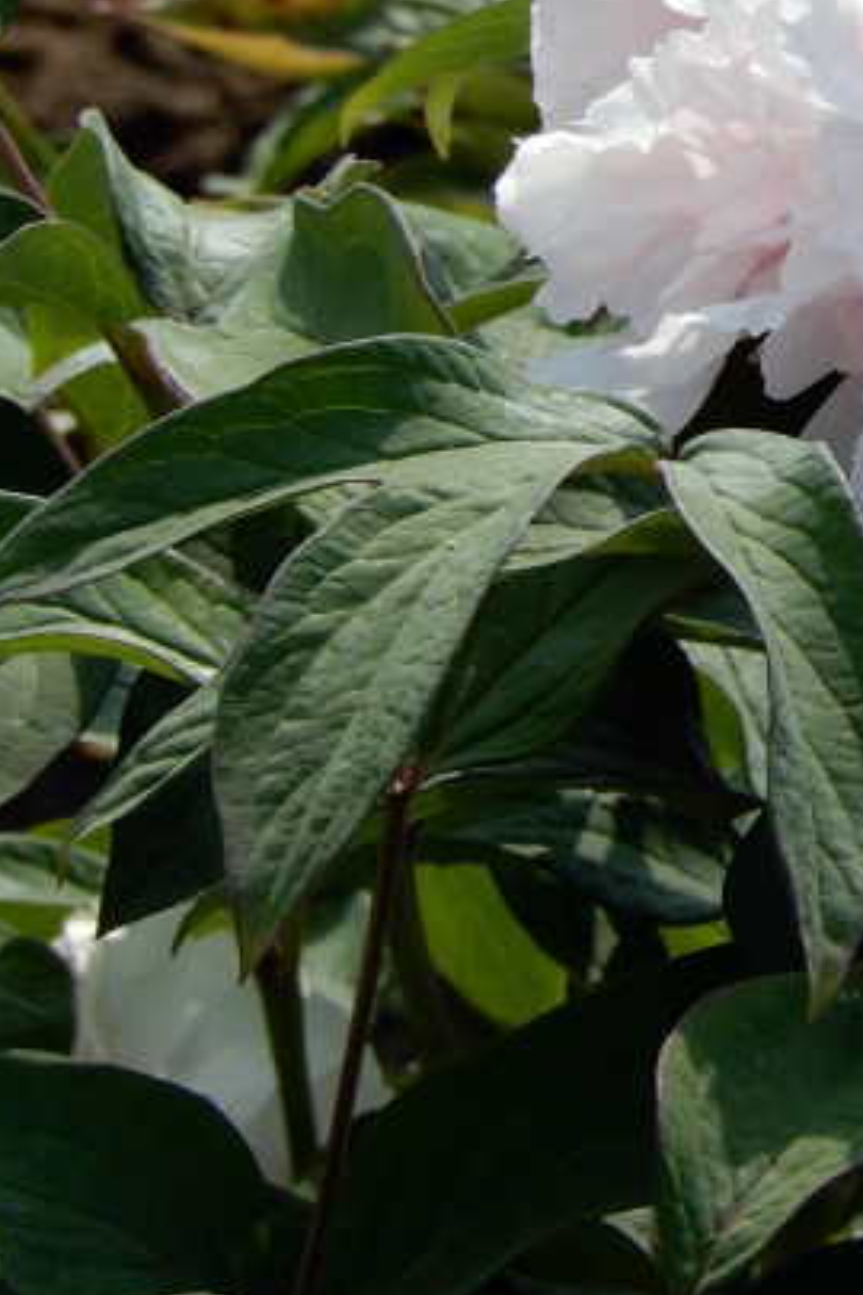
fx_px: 14166
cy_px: 153
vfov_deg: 5.2
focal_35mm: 394
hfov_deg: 3.5
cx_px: 1093
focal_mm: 26.8
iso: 80
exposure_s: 1/500
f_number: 5.6
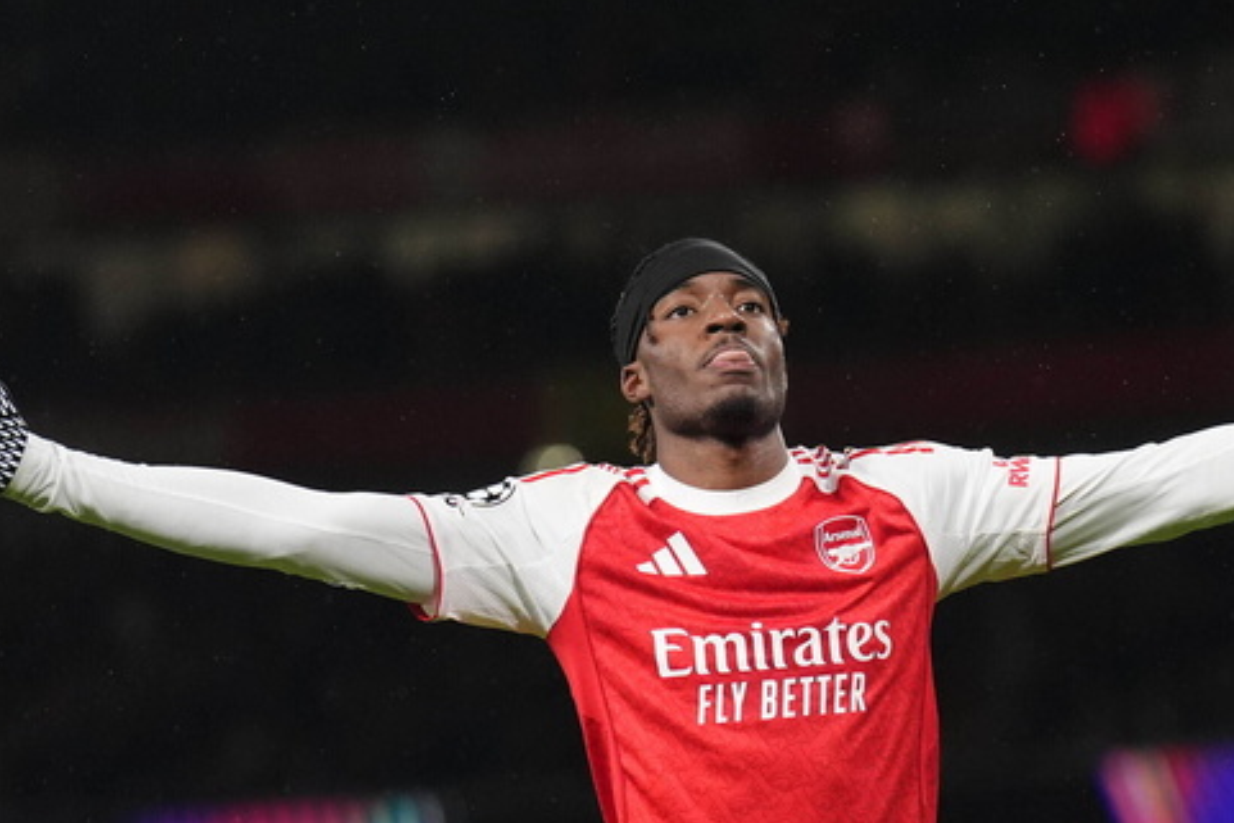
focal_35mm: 362
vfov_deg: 3.8
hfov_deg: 5.7
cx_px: 870
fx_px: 12412
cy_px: 824
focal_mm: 170
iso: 3200
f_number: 2.8
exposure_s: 1/2000
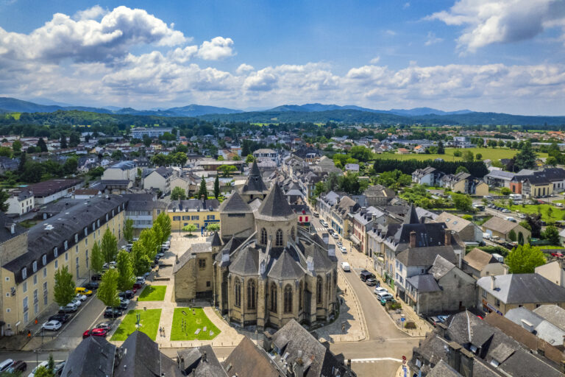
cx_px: 282
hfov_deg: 78.6
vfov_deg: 57.2
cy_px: 188
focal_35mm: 22
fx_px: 345
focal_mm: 8.38
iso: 800
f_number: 2.8
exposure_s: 1/400
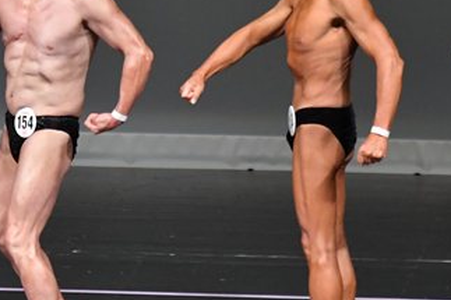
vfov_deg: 2.0
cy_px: 116
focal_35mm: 683
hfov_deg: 3.0
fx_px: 8552
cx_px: -40
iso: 4000
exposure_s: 1/400
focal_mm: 190
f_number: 5.6
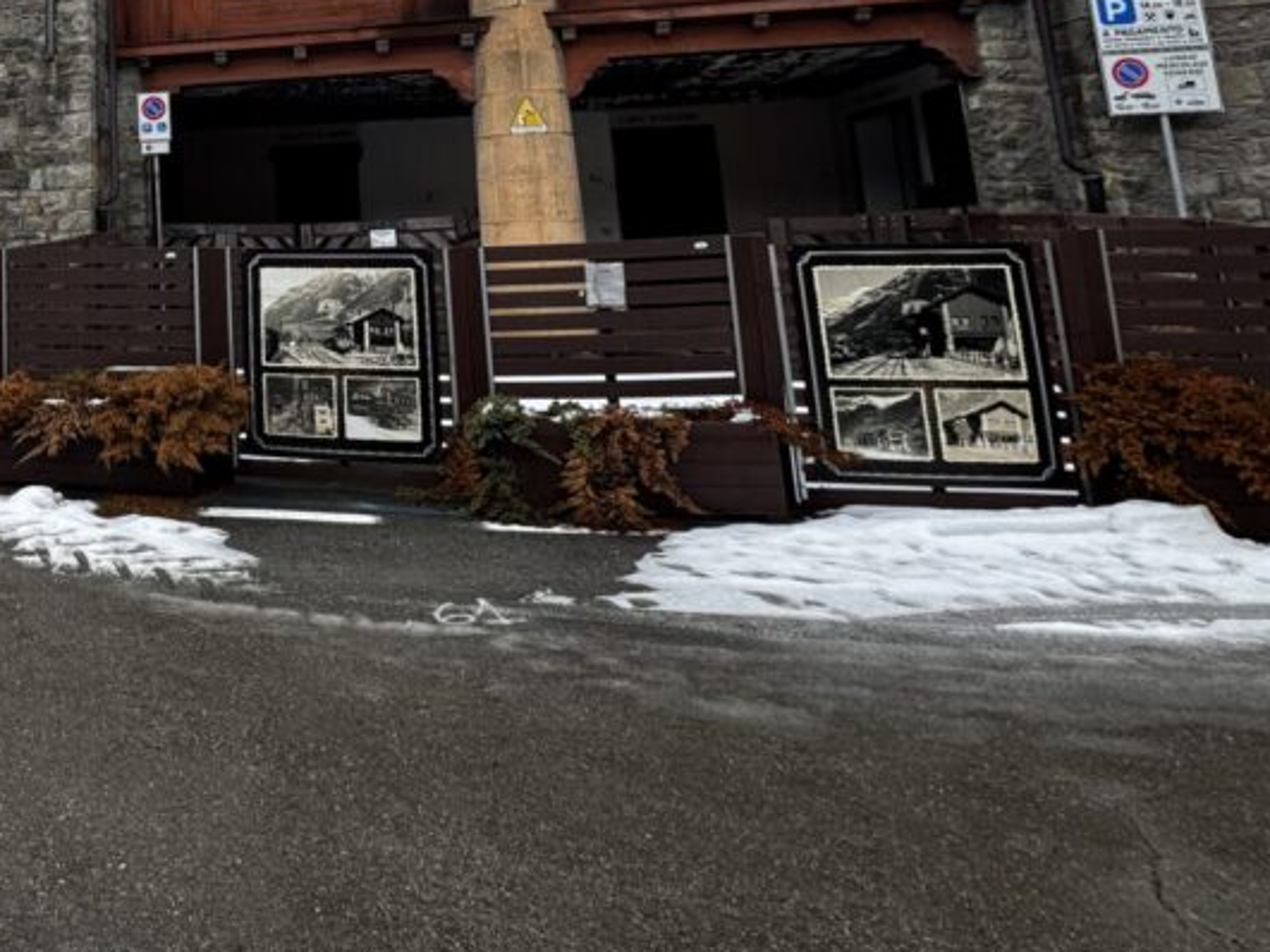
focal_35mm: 27
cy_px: 86
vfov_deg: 46.1
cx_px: 127
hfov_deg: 56.4
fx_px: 990
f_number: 2.2
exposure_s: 1/153
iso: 40
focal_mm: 2.22
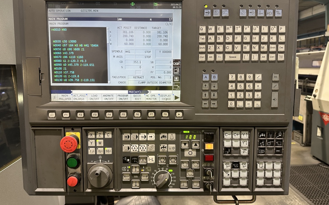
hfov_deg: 70.4
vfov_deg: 47.5
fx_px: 233
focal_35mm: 26
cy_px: 90
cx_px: 164
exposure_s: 1/50
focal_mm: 6.86
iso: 200
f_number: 1.78
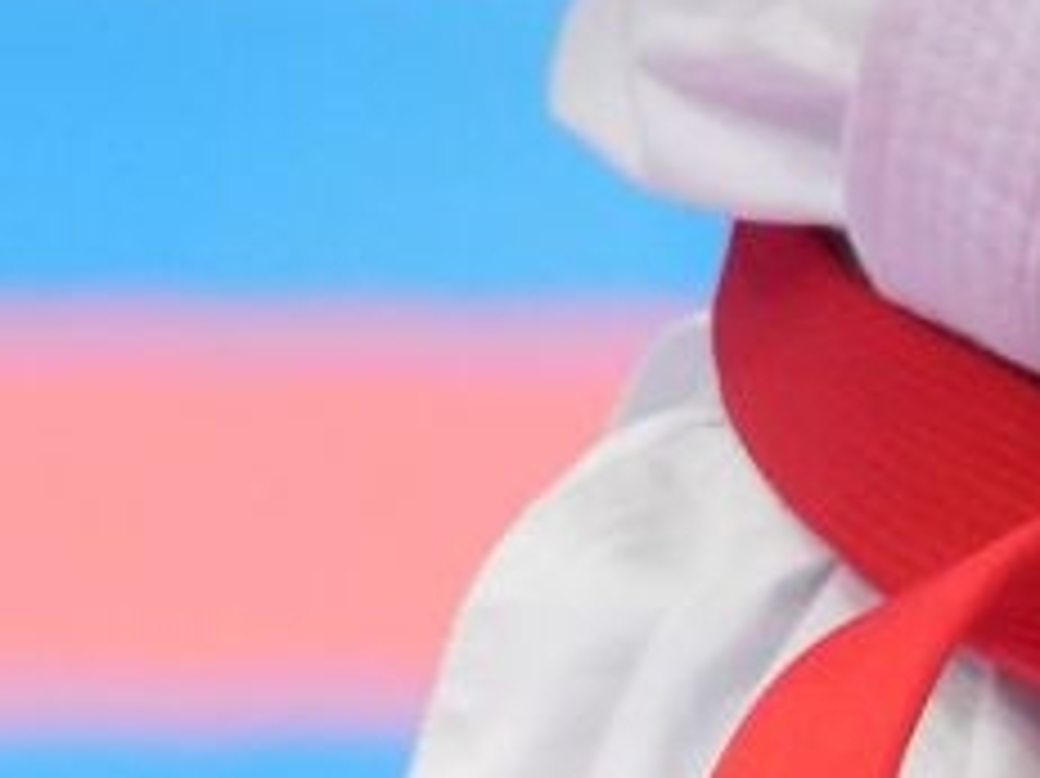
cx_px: 1819
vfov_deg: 1.0
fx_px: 45913
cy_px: -1659
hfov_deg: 1.3
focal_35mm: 1529
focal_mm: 136
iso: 1250
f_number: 2.8
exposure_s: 1/500
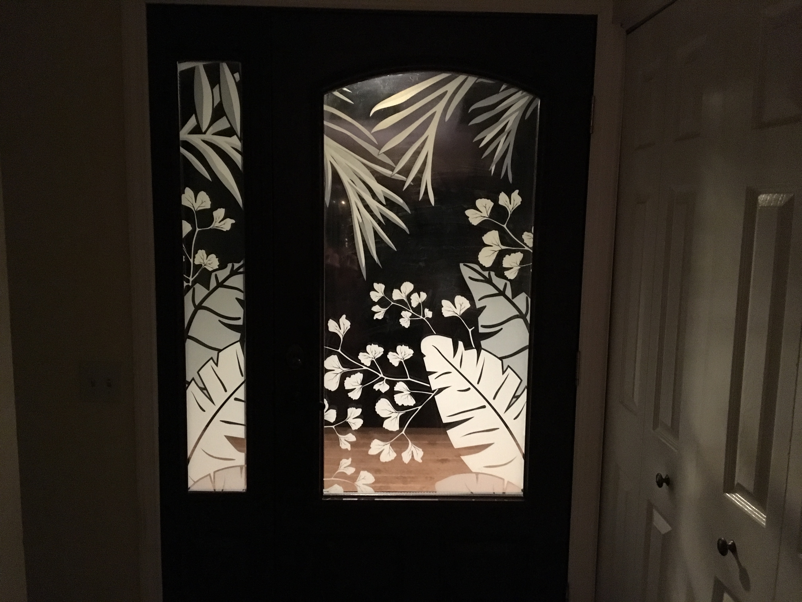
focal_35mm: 29
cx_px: 401
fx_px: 672
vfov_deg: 48.2
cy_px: 301
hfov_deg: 61.7
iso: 800
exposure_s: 1/15
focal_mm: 4.15
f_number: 2.2
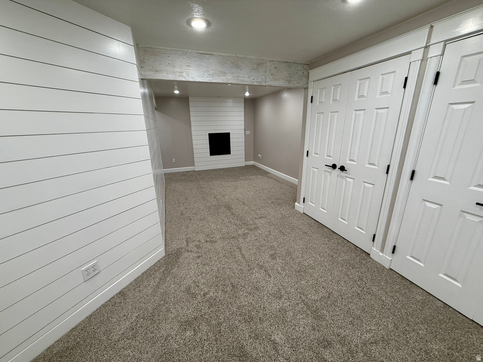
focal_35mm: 14
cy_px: 181
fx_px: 195
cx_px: 242
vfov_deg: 85.7
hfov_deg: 102.1
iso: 200
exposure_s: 1/120
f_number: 2.2
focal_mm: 2.22
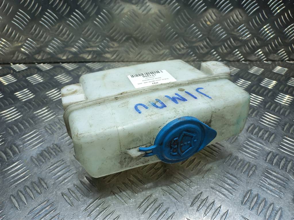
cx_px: 147
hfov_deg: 69.4
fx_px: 212
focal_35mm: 25
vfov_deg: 54.9
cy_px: 110
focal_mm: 4.6
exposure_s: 1/100
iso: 50
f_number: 1.8
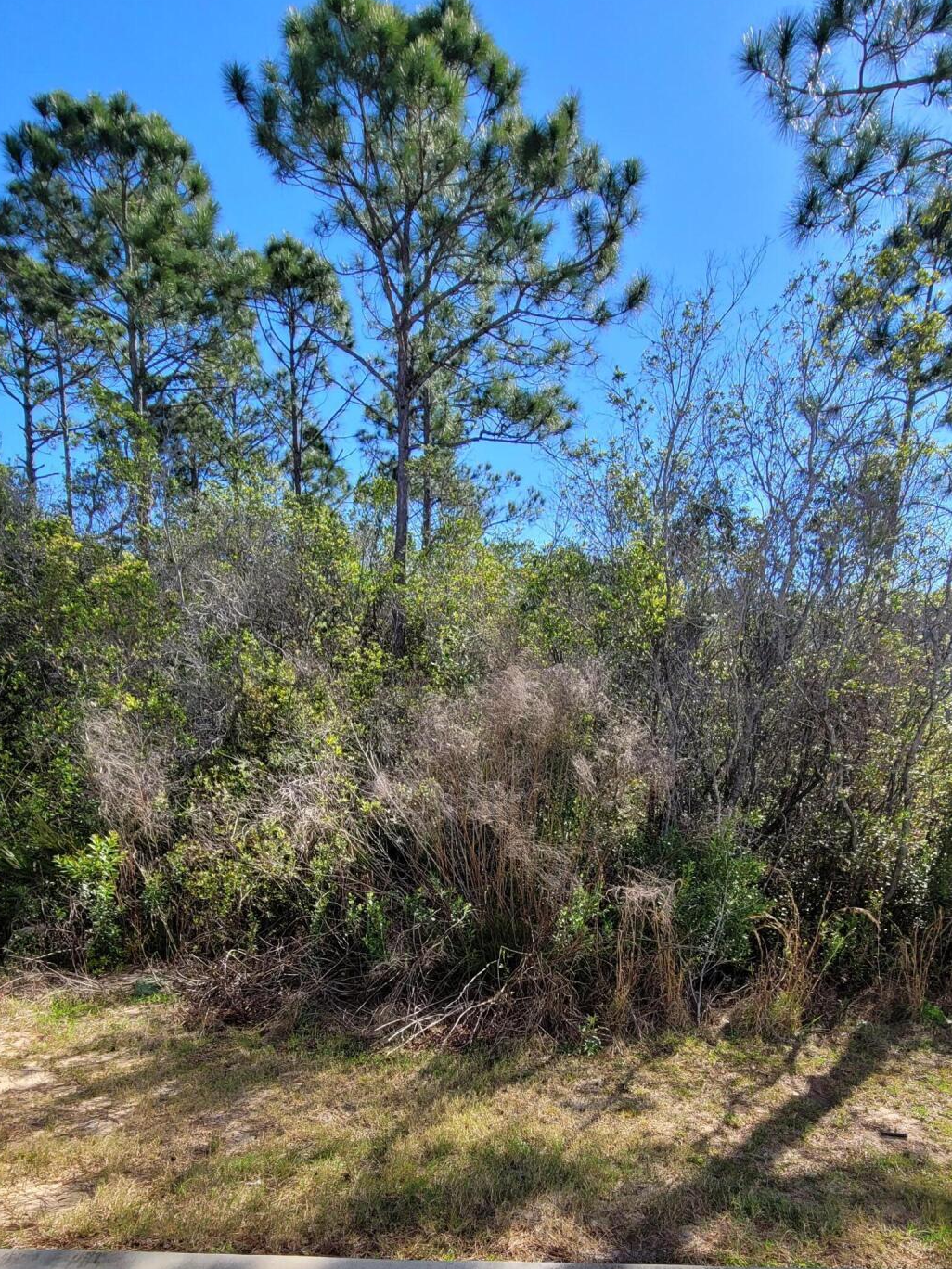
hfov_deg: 68.6
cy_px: 840
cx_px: 507
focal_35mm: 19
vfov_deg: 82.0
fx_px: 697
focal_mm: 2.2
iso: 50
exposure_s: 1/1047
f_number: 2.2
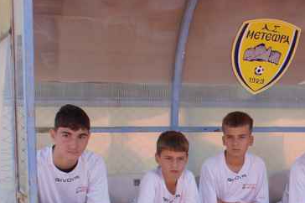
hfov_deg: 21.4
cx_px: 356
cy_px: 210
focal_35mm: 89
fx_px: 753
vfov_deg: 15.0
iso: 100
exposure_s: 1/200
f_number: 4.5
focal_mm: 18
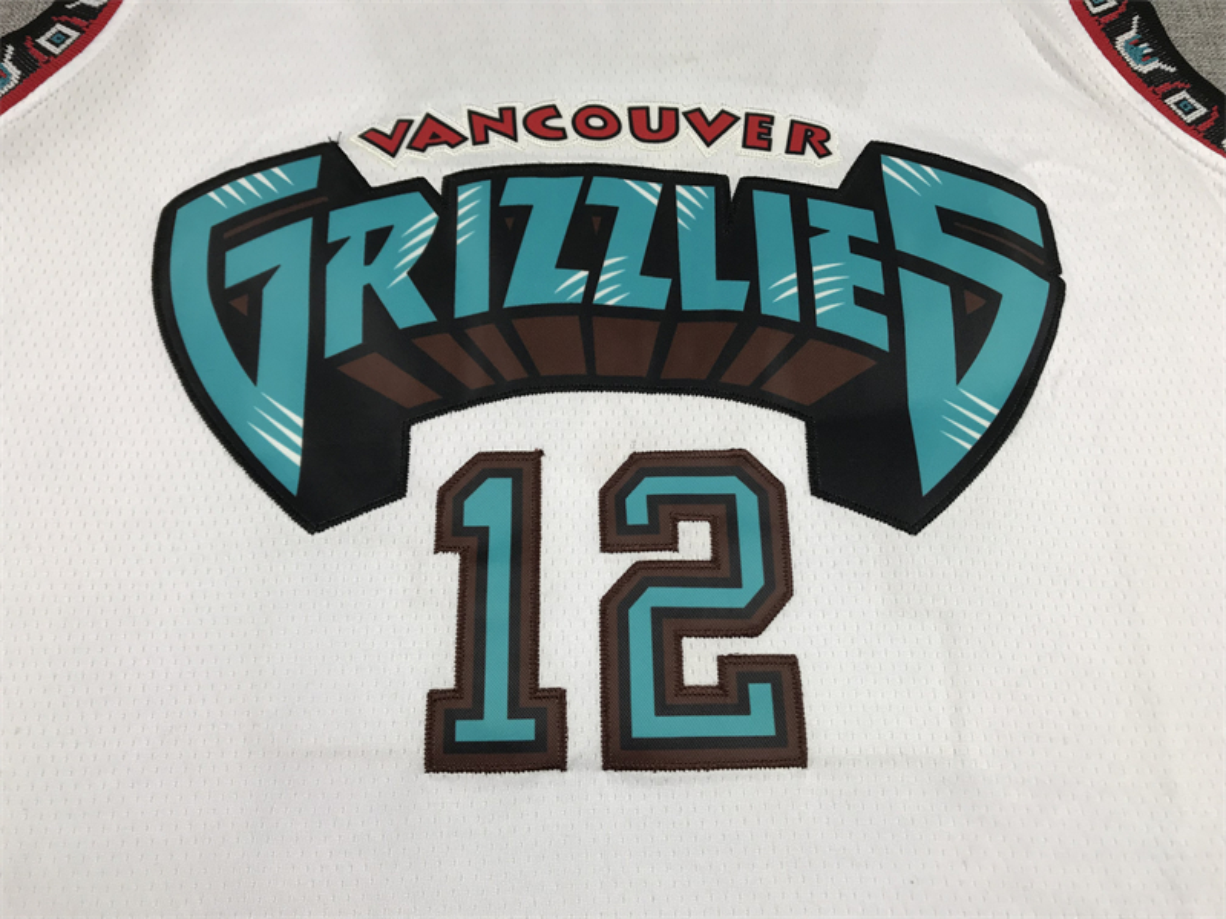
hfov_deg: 63.4
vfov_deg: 49.7
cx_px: 613
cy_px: 460
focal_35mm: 28
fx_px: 992
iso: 40
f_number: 1.8
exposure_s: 1/100
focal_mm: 3.99
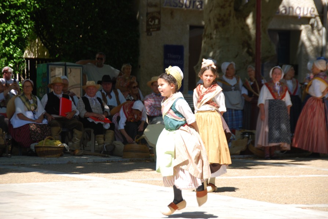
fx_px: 1444
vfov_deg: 8.7
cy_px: 109
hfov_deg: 13.0
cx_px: 164
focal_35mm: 159
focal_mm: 105
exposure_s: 1/200
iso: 100
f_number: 5.6
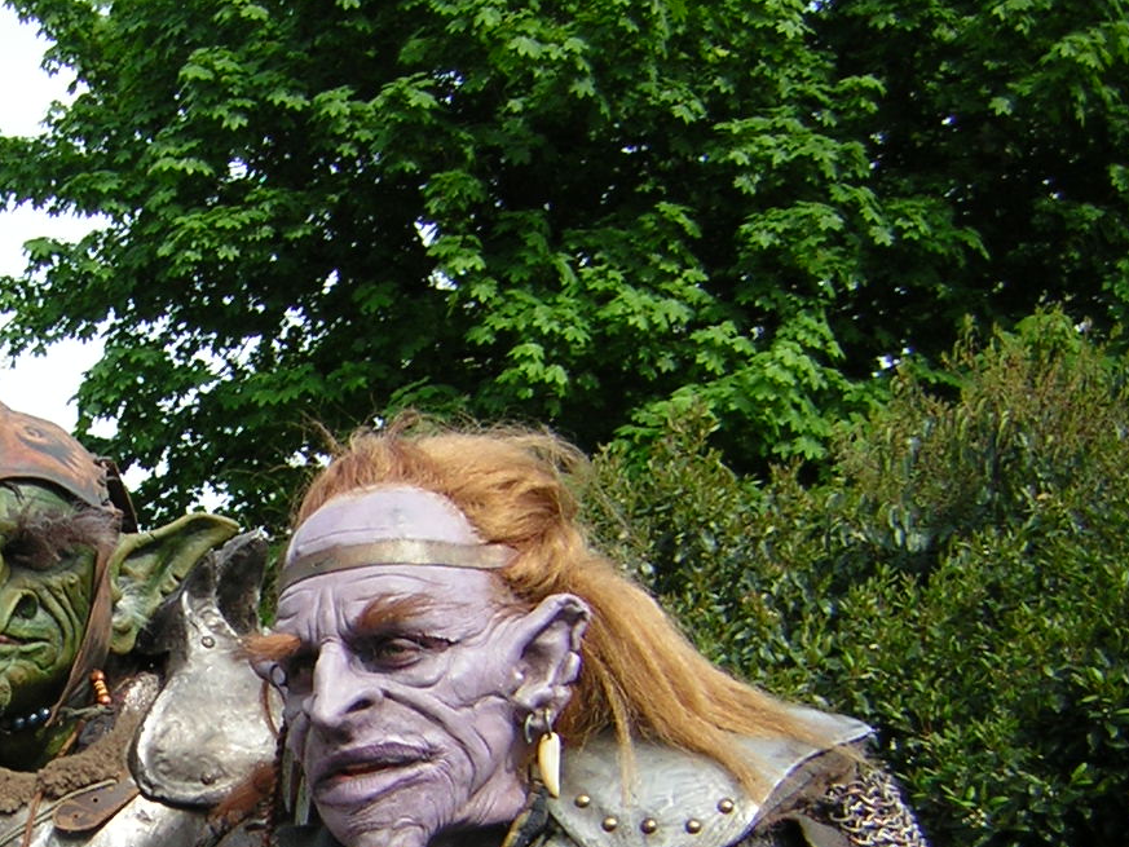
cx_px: 155
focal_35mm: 66
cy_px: 711
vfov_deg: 21.9
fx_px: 2153
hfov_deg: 28.5
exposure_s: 1/434
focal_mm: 4.7
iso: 50
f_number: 2.6
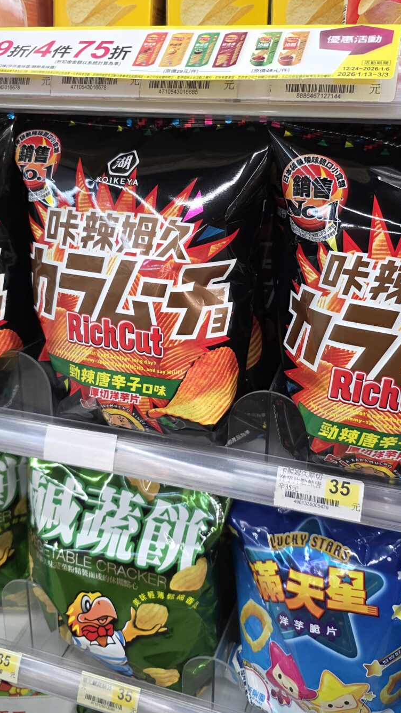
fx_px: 605
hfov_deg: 36.7
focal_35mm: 32
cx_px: 203
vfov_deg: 60.8
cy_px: 314
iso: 200
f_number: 1.7
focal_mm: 6.3
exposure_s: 1/120
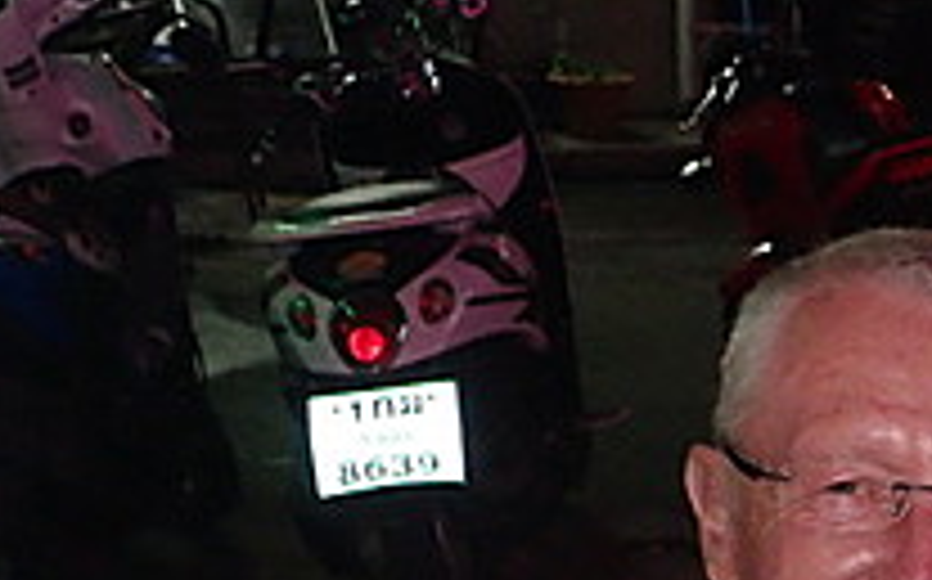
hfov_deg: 15.4
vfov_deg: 10.4
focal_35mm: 123
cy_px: 719
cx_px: 1499
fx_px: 3122
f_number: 2.3
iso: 320
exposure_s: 1/30
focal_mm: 5.5
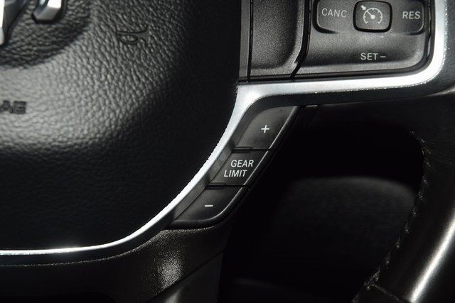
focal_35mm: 105
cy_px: 152
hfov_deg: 19.5
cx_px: 228
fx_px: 1327
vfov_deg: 13.0
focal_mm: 70
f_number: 8
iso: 100
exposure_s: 1/125
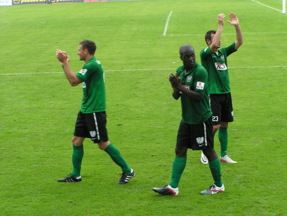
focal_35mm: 115
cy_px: 108
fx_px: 954
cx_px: 144
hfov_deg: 17.1
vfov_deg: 12.9
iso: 50
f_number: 4.5
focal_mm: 17.4
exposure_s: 1/160
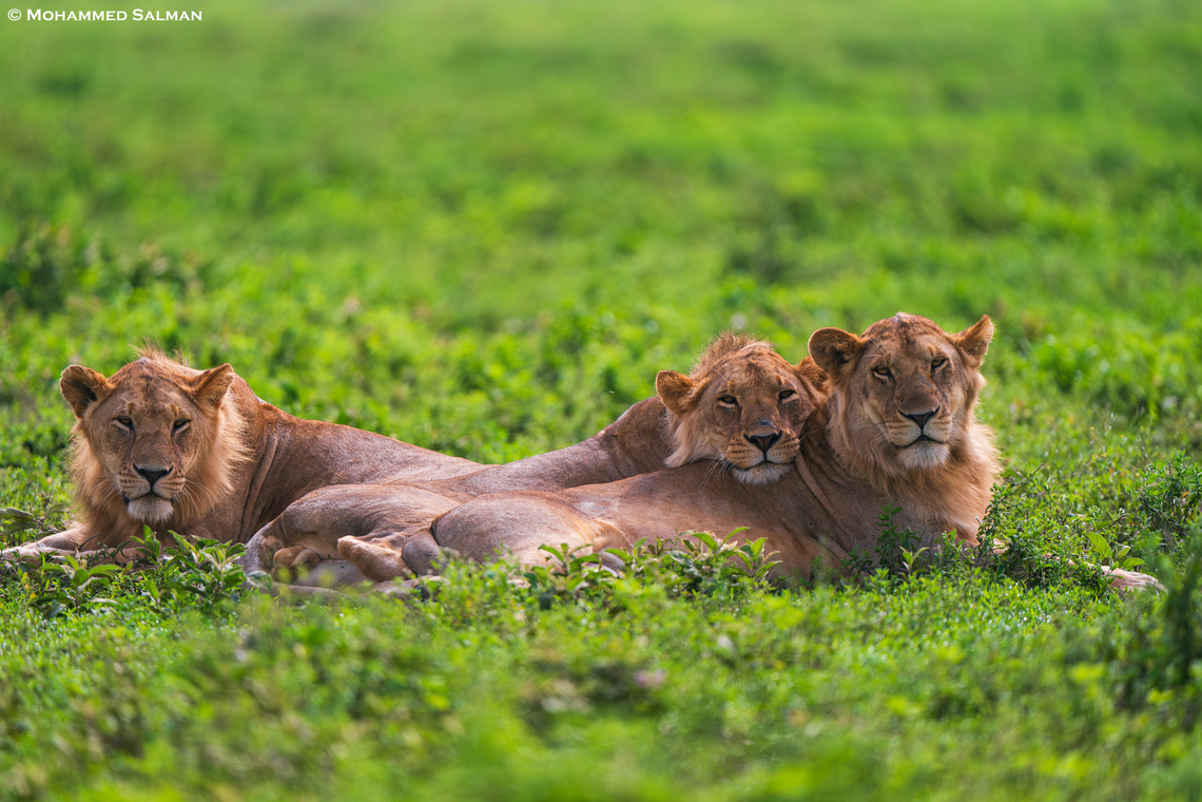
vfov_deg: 2.3
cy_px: 401
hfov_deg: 3.4
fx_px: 20032
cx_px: 601
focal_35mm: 600
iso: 1000
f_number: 4
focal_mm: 600
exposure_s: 1/8000
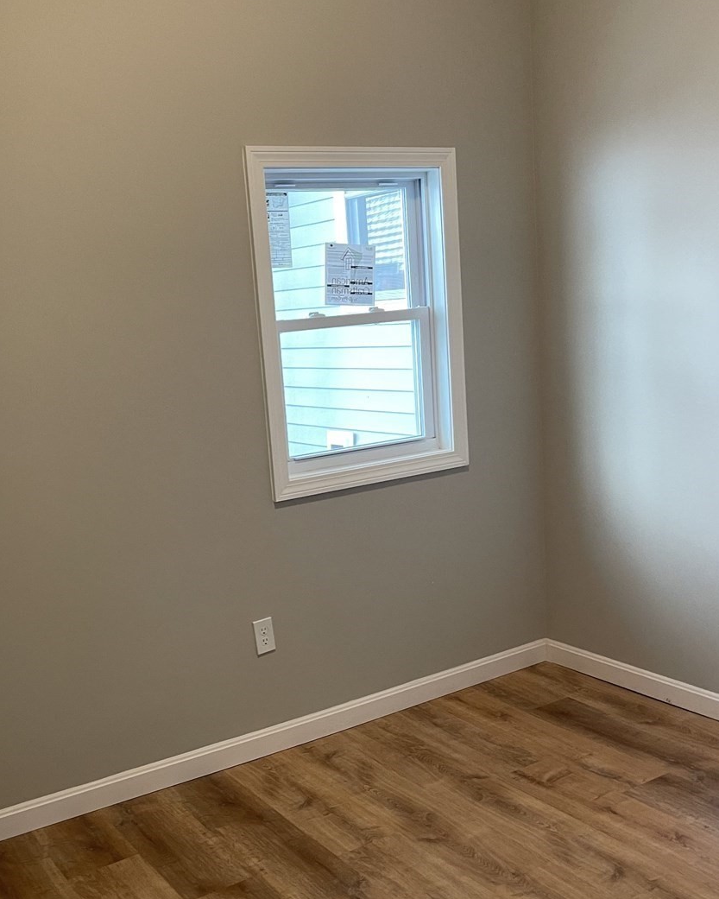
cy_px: 493
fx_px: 957
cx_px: 261
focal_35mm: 36
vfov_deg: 50.2
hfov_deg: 40.8
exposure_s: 1/60
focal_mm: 5.1
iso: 160
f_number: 1.6
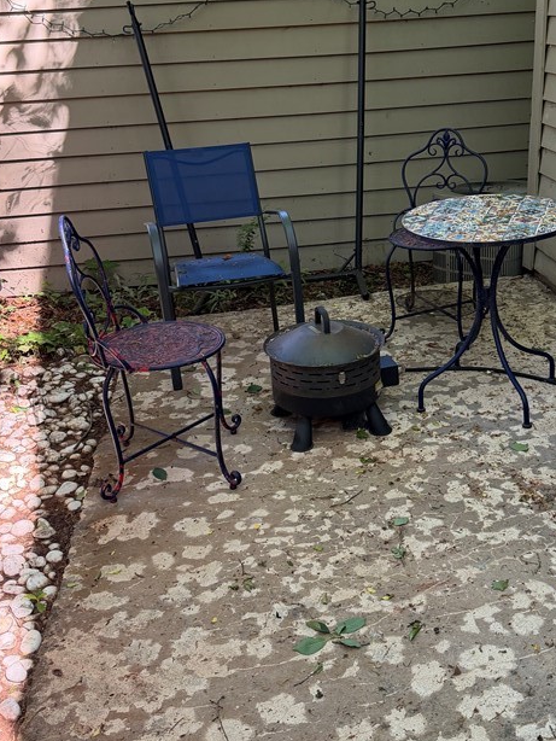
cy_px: 323
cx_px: 370
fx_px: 856
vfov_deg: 46.7
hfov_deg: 35.6
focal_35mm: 40
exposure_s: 1/169
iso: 200
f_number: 1.78
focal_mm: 6.76
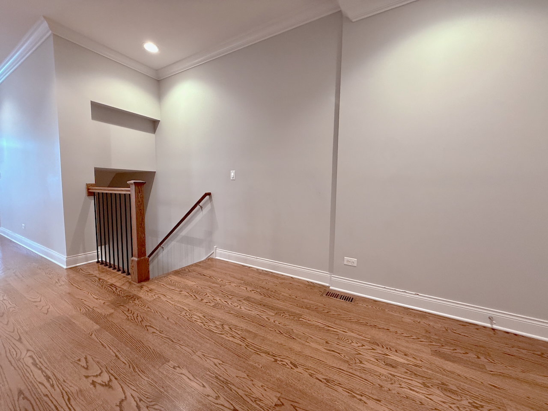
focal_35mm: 14
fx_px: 222
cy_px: 206
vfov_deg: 85.7
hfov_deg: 102.1
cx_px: 274
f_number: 2.2
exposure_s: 1/60
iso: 320
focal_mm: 2.22
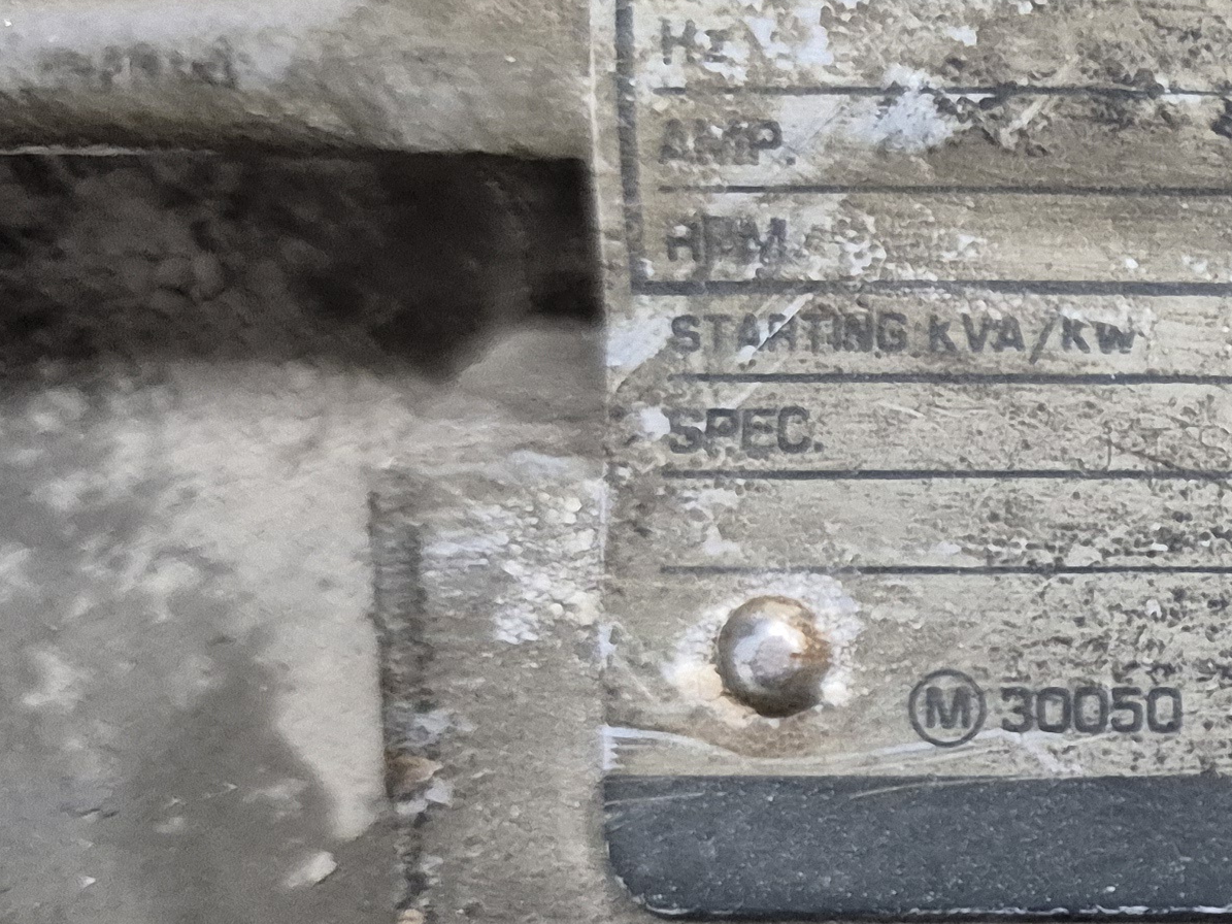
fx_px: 2740
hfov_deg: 20.6
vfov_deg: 19.0
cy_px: 691
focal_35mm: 77
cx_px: 1973
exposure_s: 1/120
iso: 1000
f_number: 1.8
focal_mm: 5.4
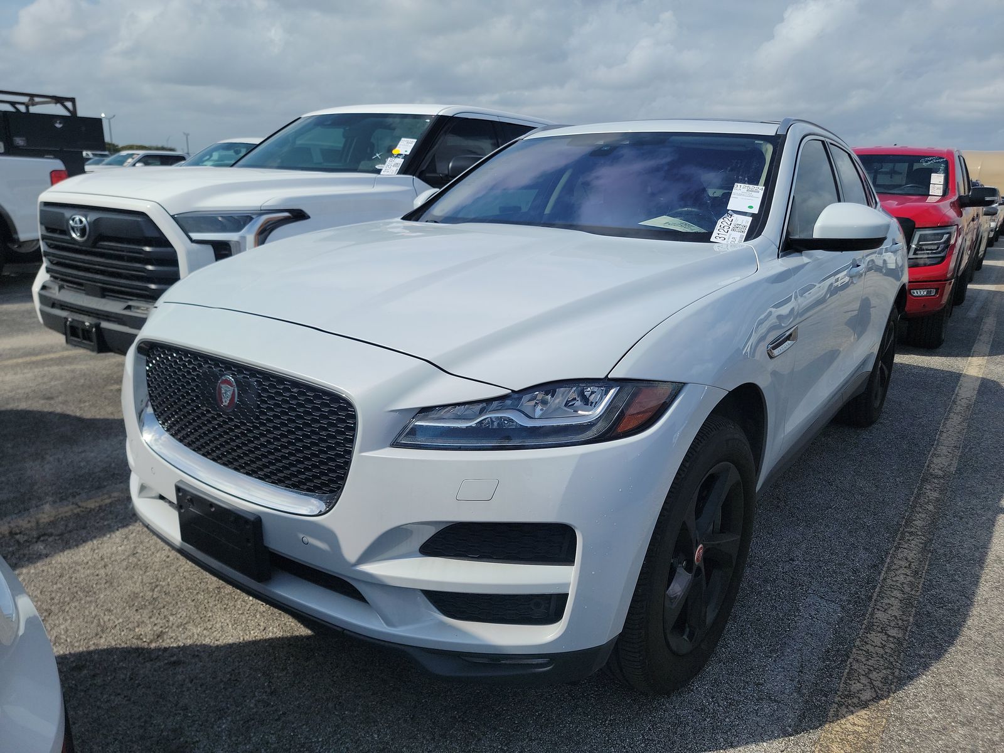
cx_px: 502
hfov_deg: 71.6
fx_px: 696
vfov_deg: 56.8
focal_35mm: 24
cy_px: 376
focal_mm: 6.7
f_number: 1.8
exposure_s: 1/1760
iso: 50
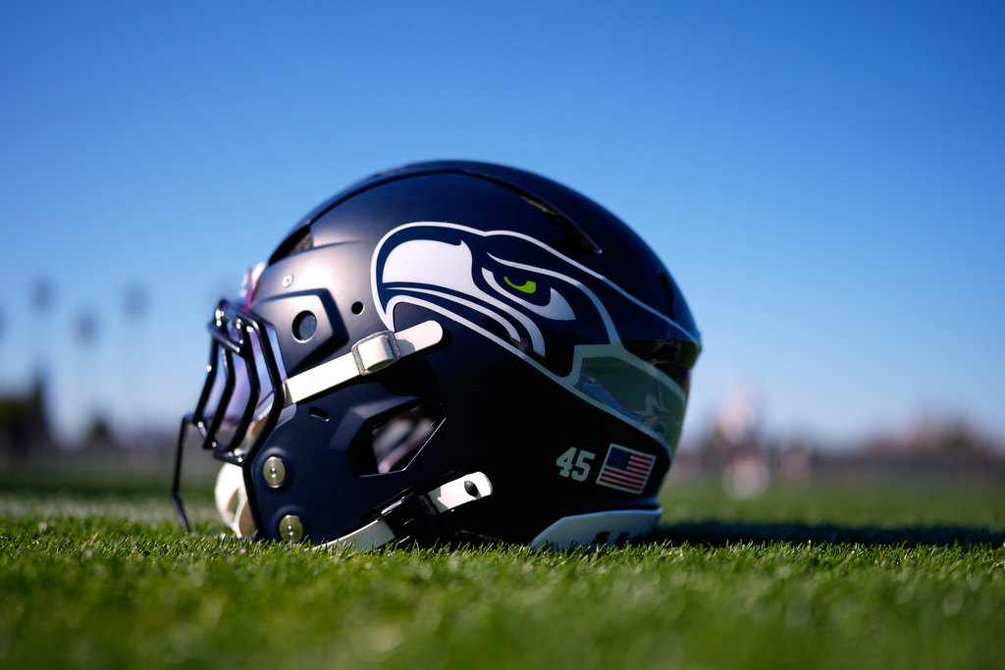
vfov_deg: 37.9
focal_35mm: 35
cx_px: 502
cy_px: 335
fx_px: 977
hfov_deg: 54.4
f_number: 1.4
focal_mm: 35
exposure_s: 1/8000
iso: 125
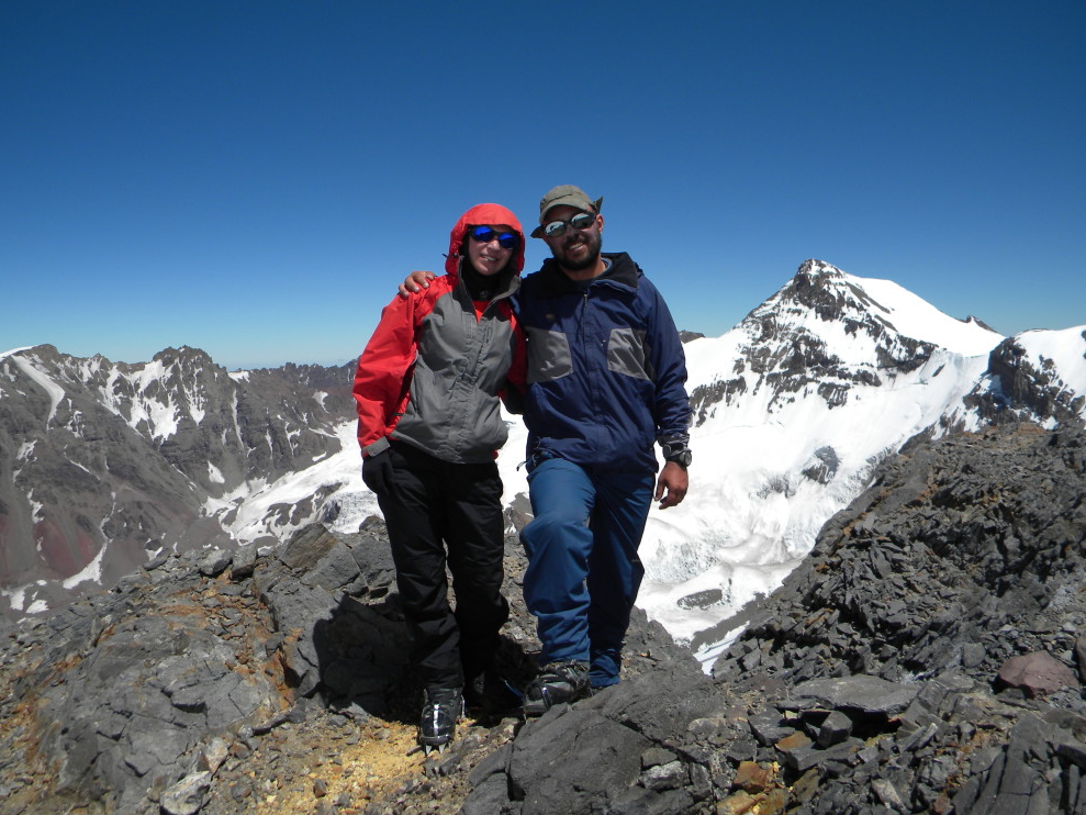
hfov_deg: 61.7
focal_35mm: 29
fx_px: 910
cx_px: 539
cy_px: 394
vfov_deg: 48.2
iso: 80
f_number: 7
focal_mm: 5
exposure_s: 1/511
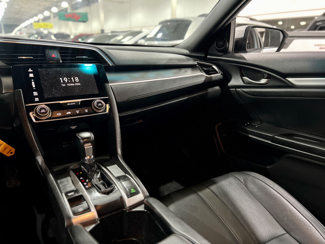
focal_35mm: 26
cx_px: 162
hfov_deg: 67.3
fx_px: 244
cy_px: 122
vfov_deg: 53.1
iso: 640
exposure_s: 1/30
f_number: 1.5
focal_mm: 5.7
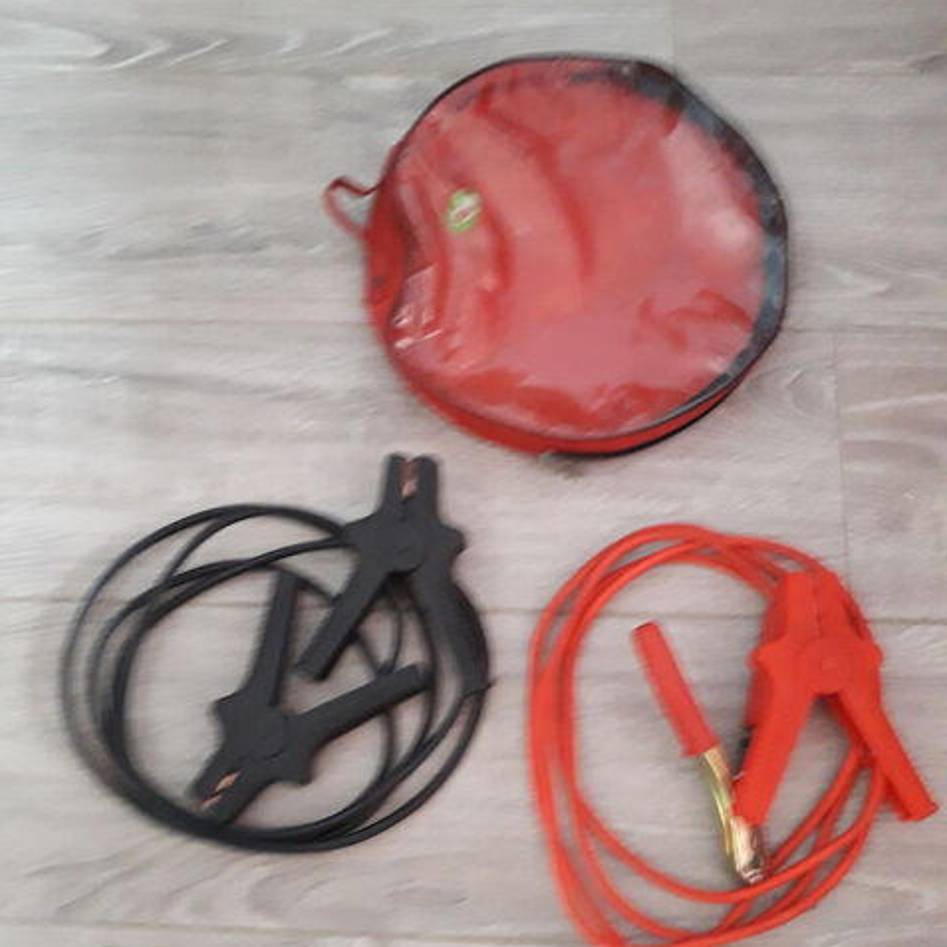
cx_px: 473
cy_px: 594
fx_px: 990
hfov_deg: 51.1
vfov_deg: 50.6
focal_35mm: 32
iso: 400
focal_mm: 3.6
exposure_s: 1/20
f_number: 1.9
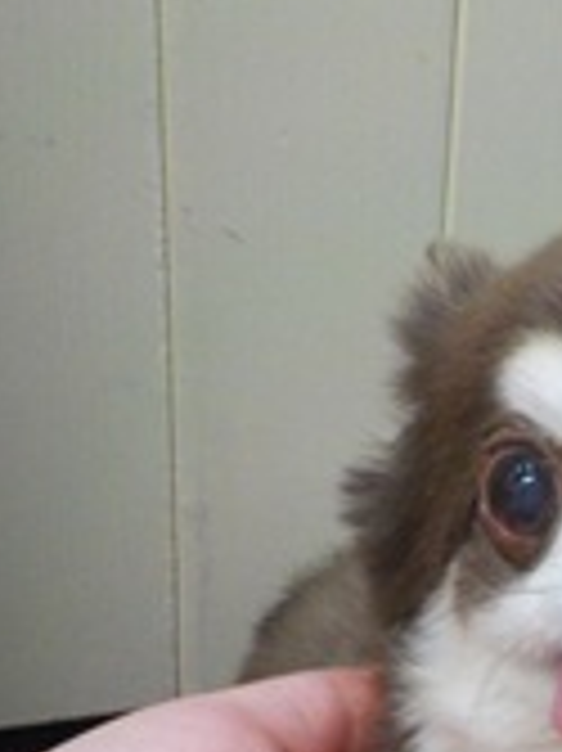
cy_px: 747
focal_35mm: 72
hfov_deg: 19.4
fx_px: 1561
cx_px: 638
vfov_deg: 25.7
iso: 320
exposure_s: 1/30
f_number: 3.3
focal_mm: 4.1
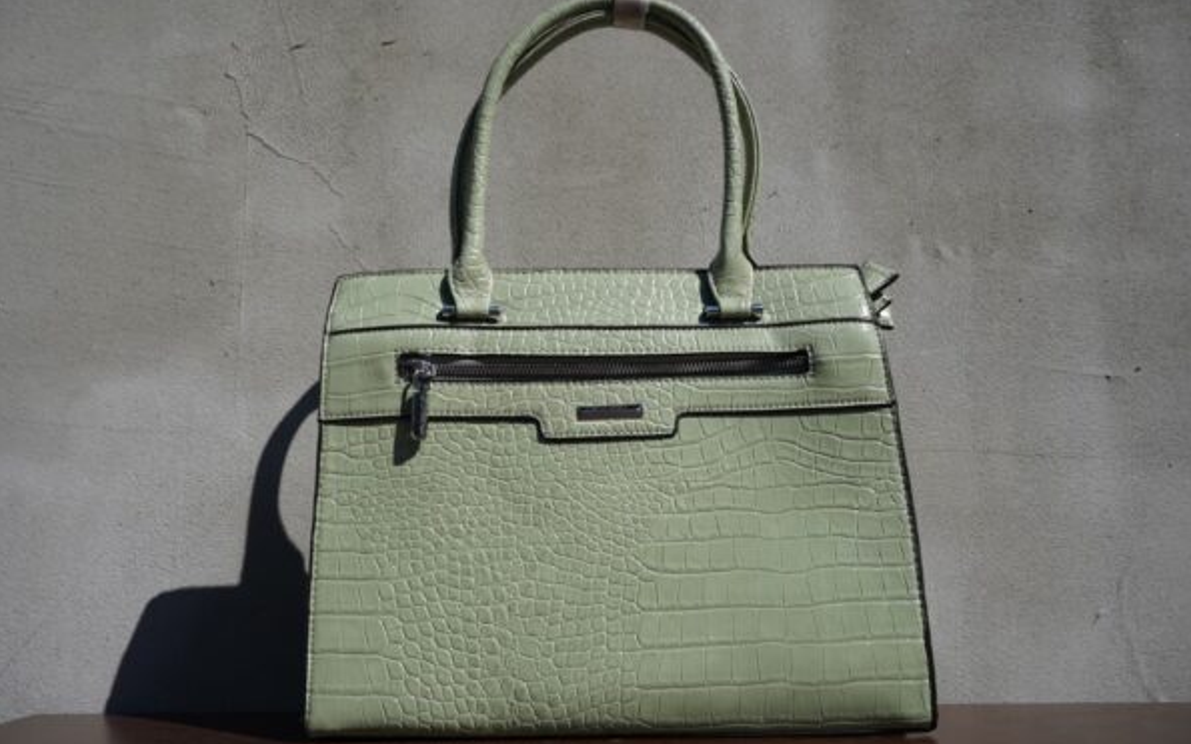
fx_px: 1169
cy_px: 392
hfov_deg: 54.0
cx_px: 594
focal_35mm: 36
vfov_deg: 35.3
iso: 200
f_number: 9
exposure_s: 1/800
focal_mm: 35
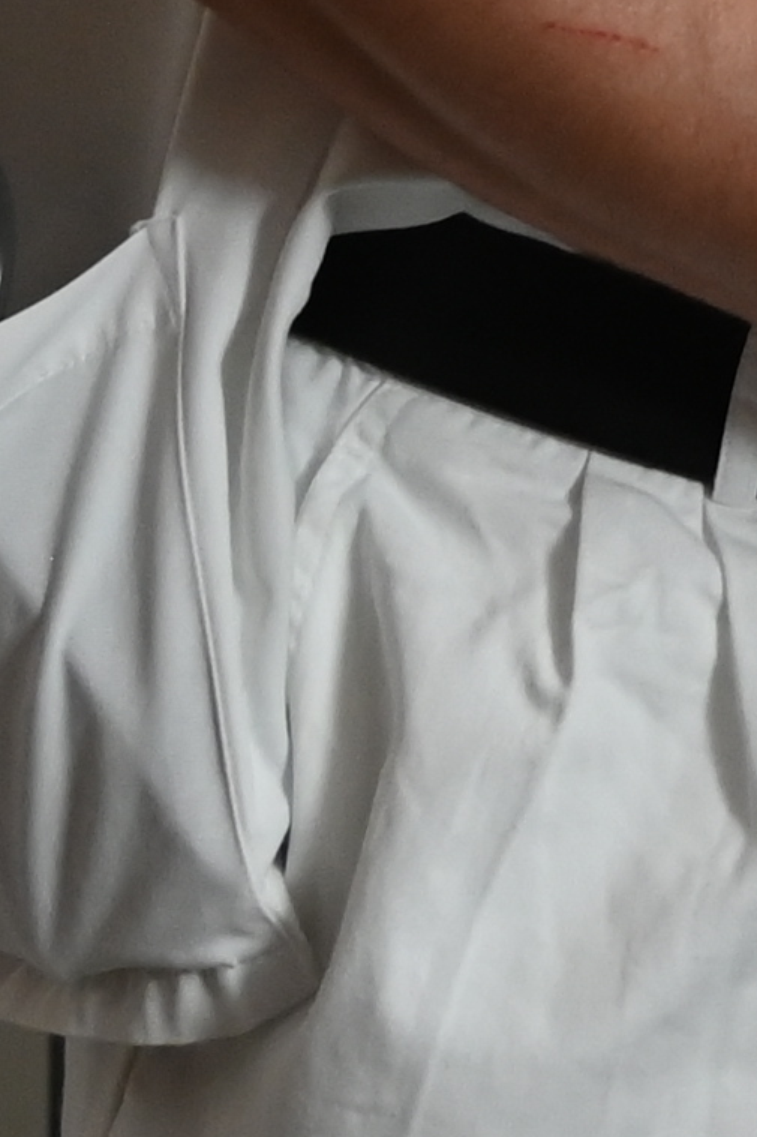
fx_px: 9561
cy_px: -639
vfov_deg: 6.7
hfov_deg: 4.4
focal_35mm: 303
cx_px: 1811
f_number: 4
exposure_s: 1/125
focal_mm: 38
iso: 1800
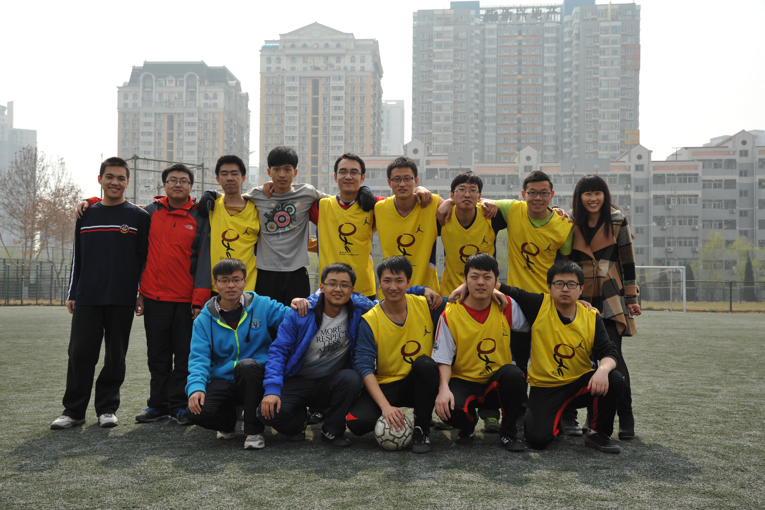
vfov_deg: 34.2
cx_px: 377
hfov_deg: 49.6
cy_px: 259
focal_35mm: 39
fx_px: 829
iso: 800
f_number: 6.3
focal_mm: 38
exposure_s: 1/2000
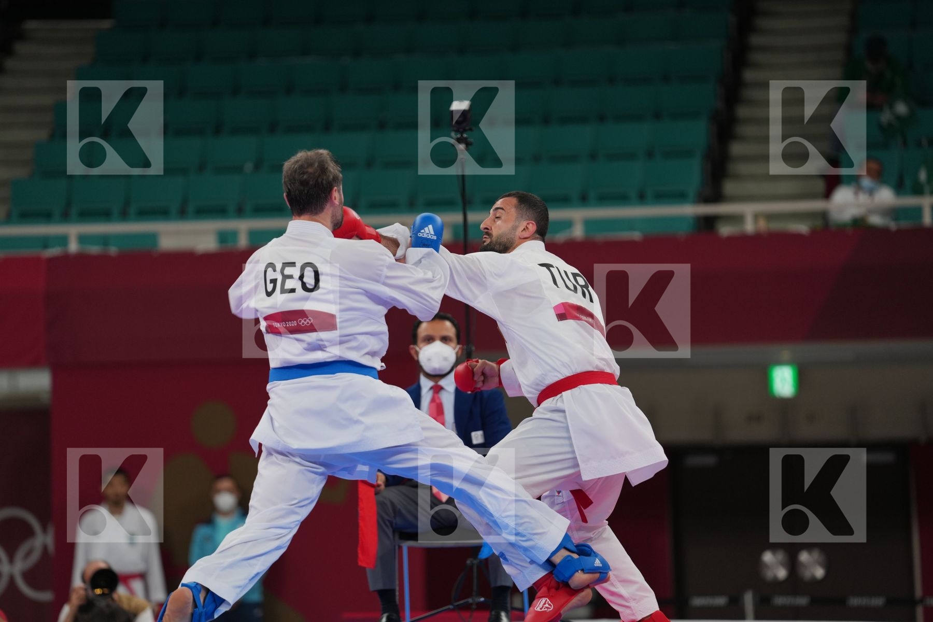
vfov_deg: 6.9
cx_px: 466
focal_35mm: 200
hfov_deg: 10.3
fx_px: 5183
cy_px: 311
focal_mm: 200
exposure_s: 1/1000
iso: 500
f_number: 2.8
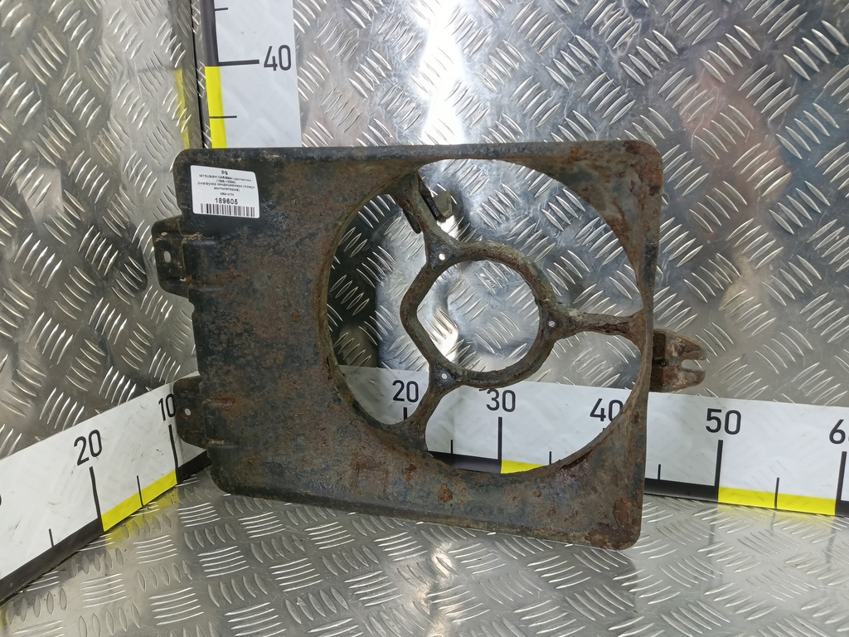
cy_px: 318
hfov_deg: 65.3
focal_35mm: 27
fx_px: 662
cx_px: 424
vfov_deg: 51.4
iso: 227
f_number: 1.6
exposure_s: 1/50
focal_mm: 4.11
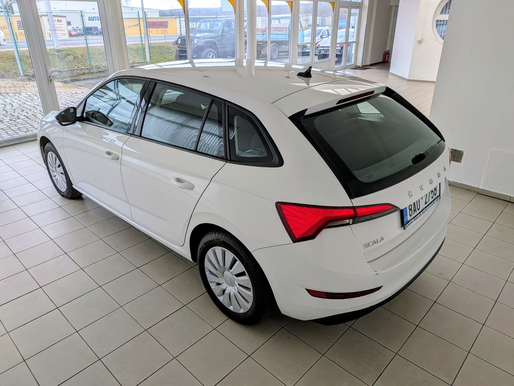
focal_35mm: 24
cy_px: 193
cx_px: 257
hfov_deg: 71.6
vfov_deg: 56.8
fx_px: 356
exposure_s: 1/120
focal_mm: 4.53
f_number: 1.7
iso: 26
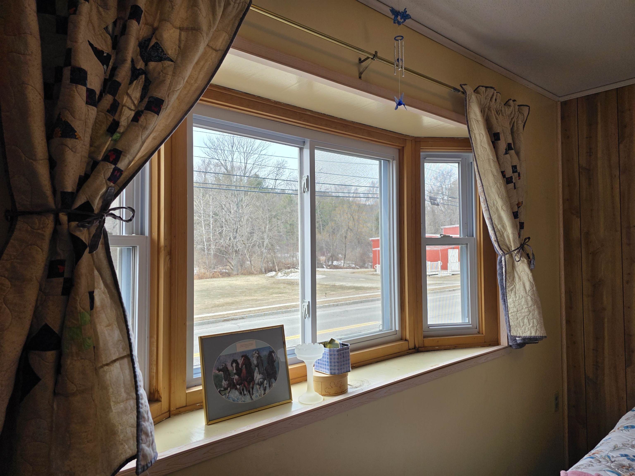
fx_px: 422
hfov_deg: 73.9
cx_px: 318
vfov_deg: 58.9
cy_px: 238
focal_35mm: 23
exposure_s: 1/120
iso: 16
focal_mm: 6.3
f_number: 1.7
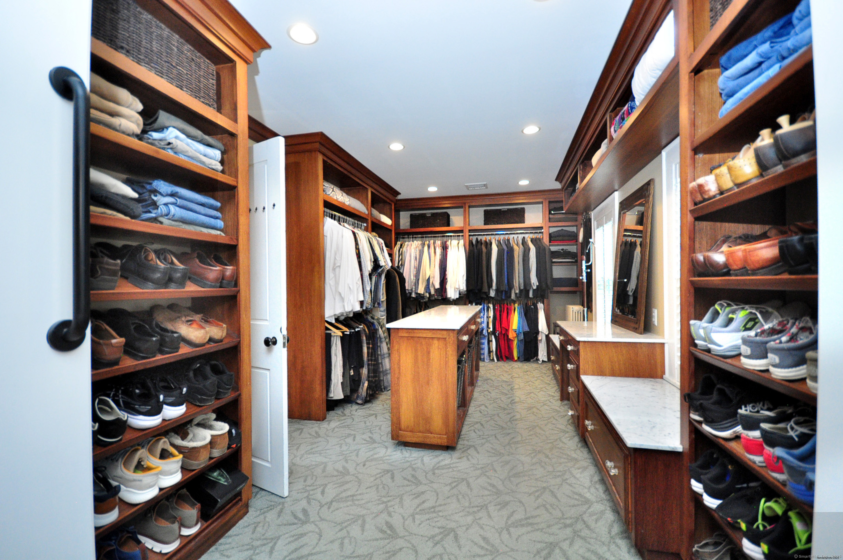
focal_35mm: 15
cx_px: 422
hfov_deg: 100.5
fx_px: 351
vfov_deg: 77.2
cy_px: 280
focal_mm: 10
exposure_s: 1/80
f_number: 4
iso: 1600
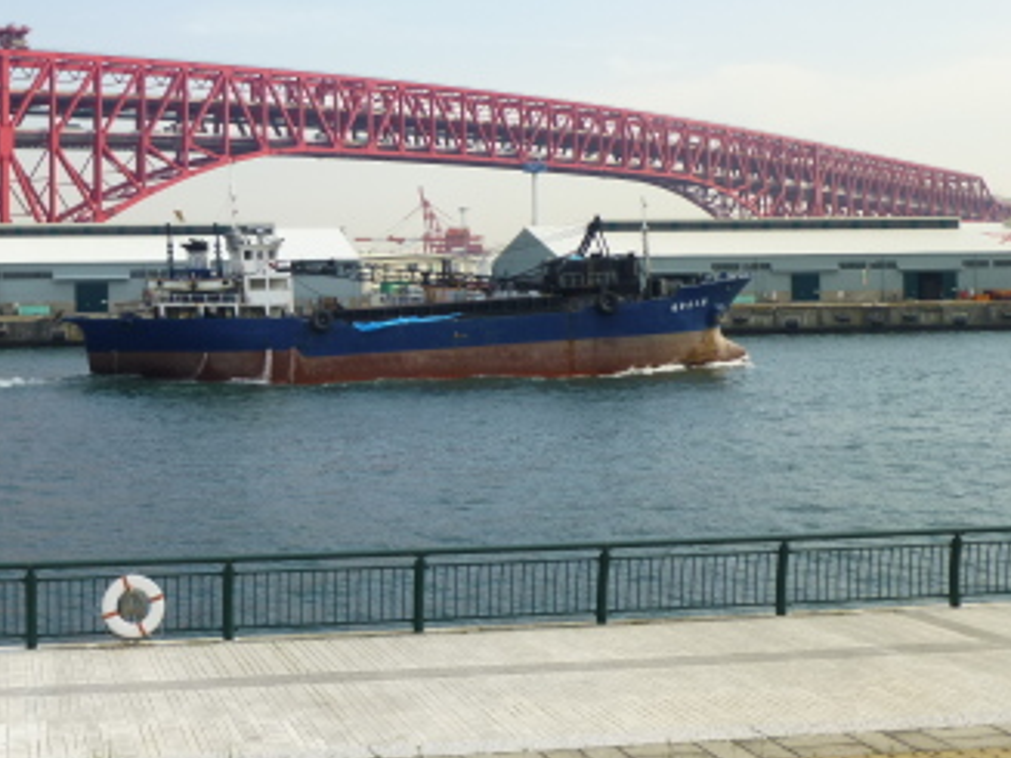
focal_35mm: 55
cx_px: 269
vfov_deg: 26.3
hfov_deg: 34.3
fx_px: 1606
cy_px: 224
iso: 100
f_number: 3.6
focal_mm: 6.5
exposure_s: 1/800
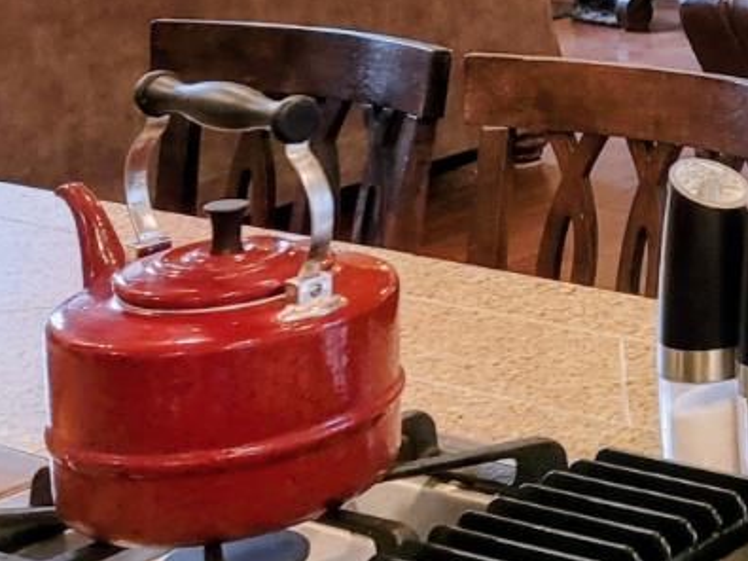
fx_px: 2052
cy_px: -219
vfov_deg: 14.7
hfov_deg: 17.2
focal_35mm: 95
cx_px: 1322
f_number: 1.8
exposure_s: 1/60
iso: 160
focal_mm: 7
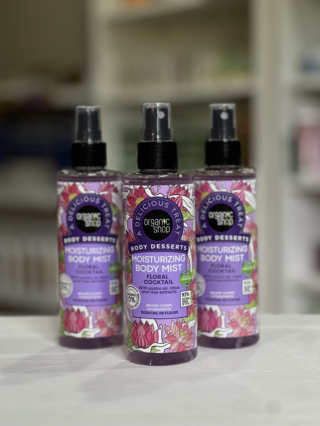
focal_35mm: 77
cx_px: 160
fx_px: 949
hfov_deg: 19.1
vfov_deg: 25.3
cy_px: 213
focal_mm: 9
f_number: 2.8
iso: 125
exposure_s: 1/50
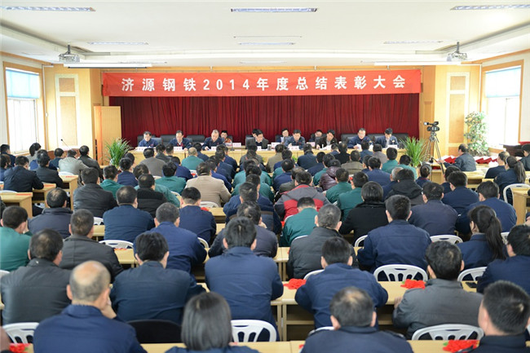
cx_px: 265
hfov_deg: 46.4
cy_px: 176
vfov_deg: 31.9
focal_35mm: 42
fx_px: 618
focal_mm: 42
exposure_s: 1/30
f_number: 2.8
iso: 1000
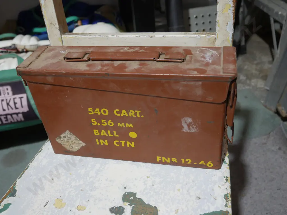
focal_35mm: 34
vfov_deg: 41.8
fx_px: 282
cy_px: 108
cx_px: 144
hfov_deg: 53.9
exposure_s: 1/60
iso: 400
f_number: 4
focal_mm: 17
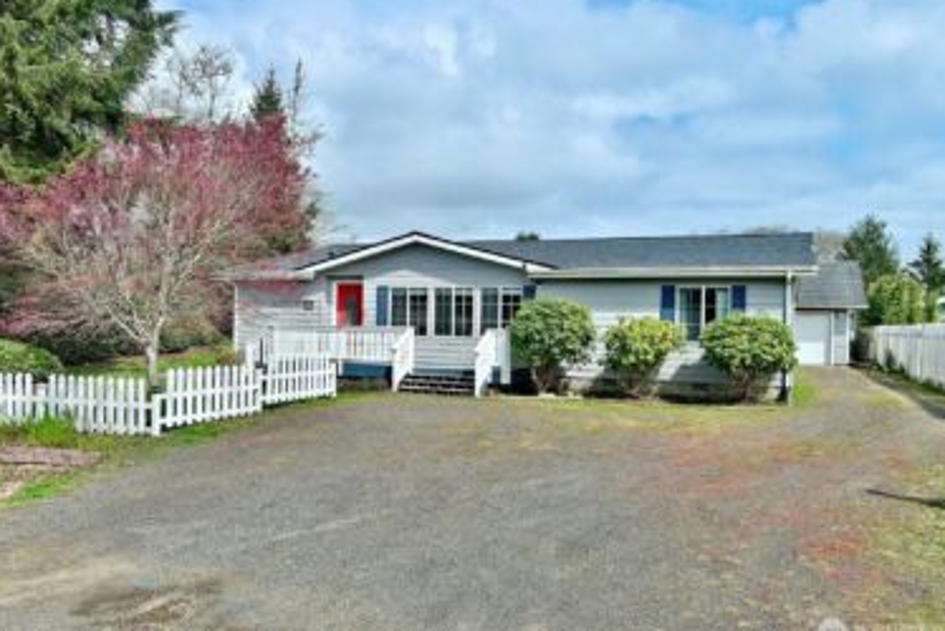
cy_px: 319
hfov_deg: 60.2
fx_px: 814
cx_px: 457
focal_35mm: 31
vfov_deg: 42.4
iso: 100
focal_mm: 10.57
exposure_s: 1/1767
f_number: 2.8
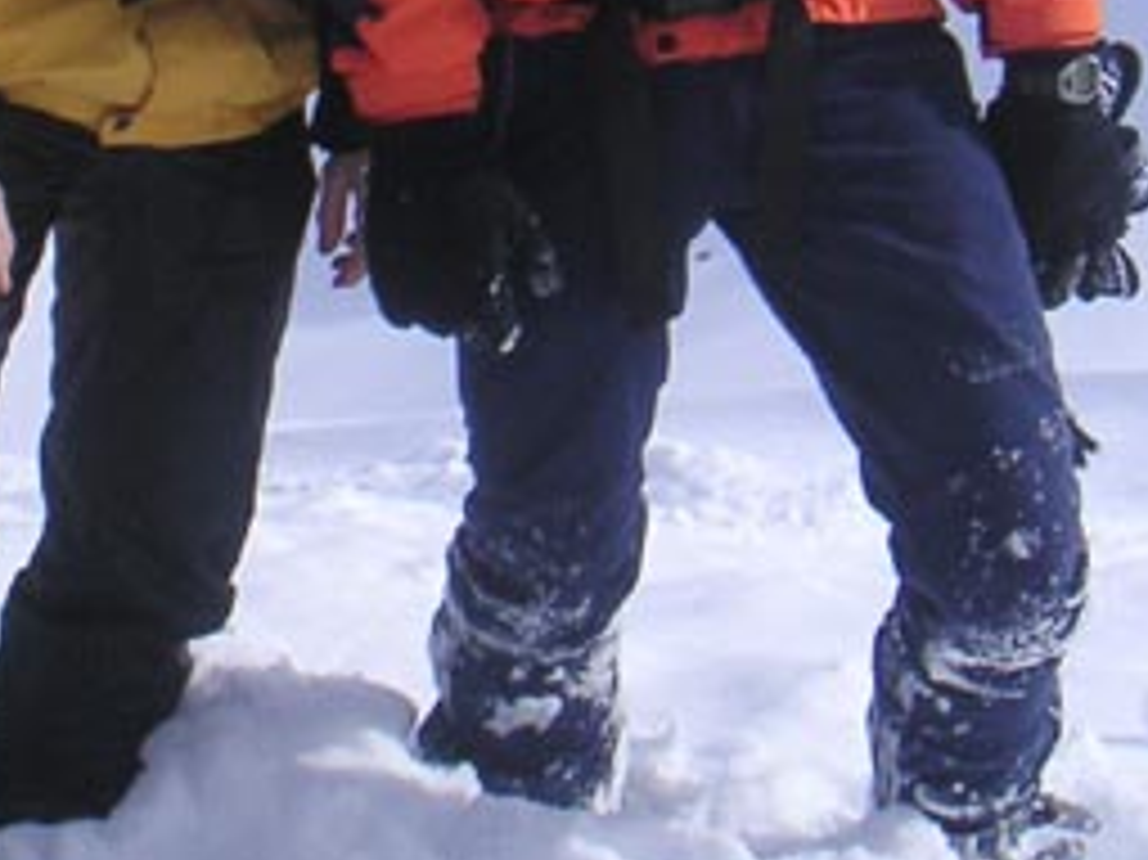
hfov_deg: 16.9
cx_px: 369
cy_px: -284
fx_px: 3845
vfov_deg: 12.3
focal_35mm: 116
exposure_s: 1/350
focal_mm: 5.7
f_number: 6.7
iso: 50
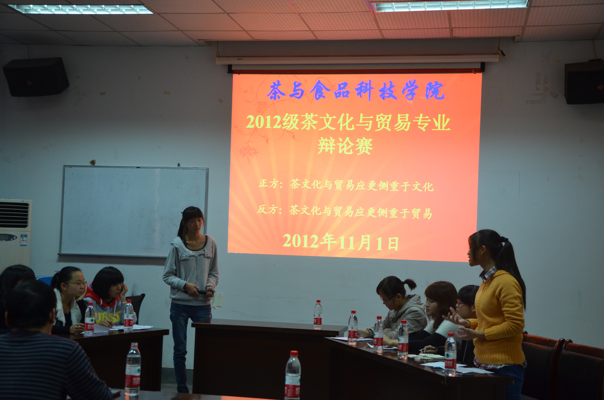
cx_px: 302
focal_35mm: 52
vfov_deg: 25.6
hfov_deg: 37.9
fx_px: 879
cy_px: 200
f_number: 4.5
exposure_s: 1/30
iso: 800
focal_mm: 35
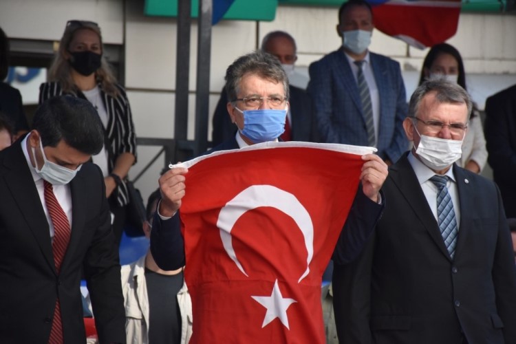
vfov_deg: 6.5
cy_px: 172
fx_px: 3010
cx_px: 258
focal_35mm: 210
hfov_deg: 9.8
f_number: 5.6
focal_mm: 140
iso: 1100
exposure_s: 1/1000
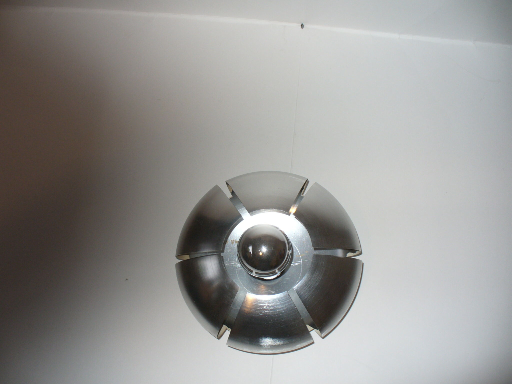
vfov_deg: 38.7
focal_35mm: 37
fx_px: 547
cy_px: 192
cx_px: 256
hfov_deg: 50.1
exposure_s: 1/30
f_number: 2.8
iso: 100
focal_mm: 6.1
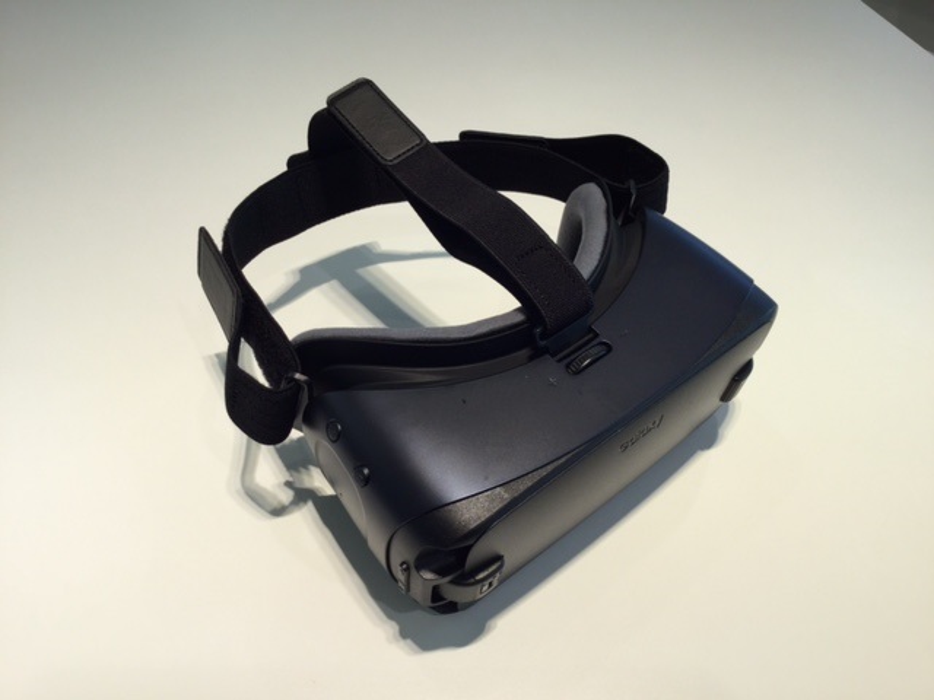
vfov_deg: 45.4
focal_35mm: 31
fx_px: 836
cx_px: 467
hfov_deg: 58.4
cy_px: 350
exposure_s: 1/120
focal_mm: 3.3
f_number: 2.4
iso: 25
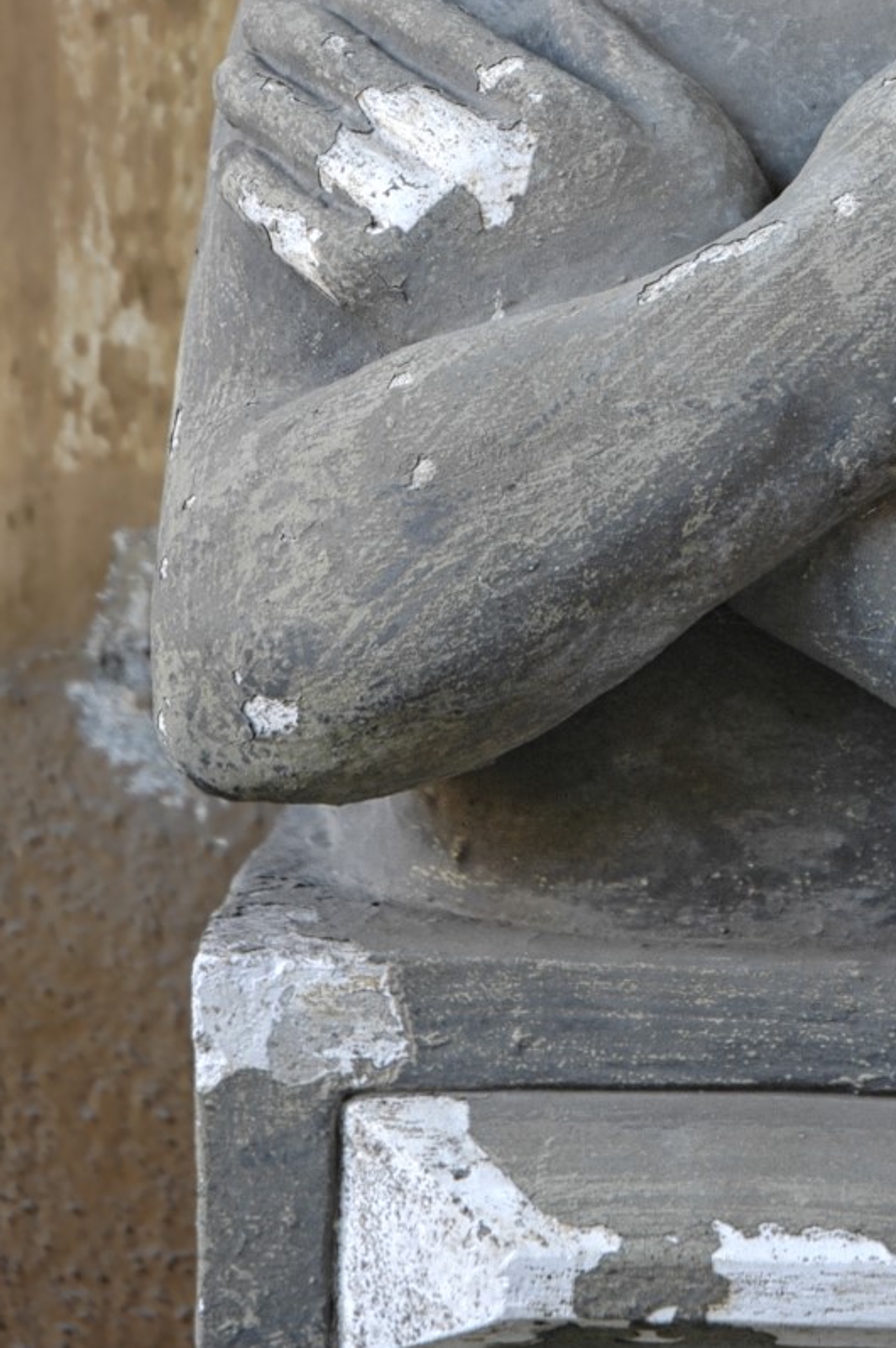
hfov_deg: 8.6
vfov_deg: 12.8
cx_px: 818
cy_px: 93
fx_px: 5946
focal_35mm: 159
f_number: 4.5
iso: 200
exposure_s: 1/60
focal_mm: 52
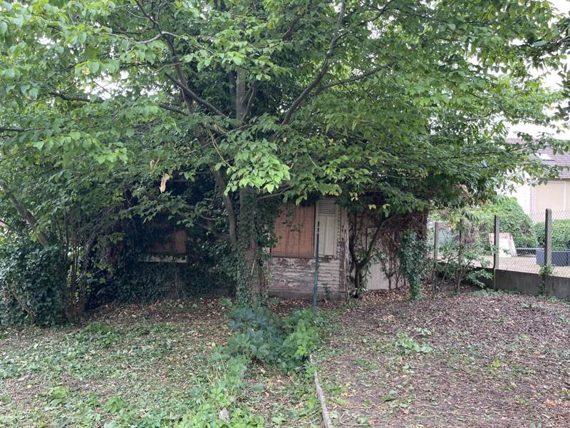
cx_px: 285
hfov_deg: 67.3
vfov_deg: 53.1
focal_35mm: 26
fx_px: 428
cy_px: 214
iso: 50
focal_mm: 5.1
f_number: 1.6
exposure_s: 1/133
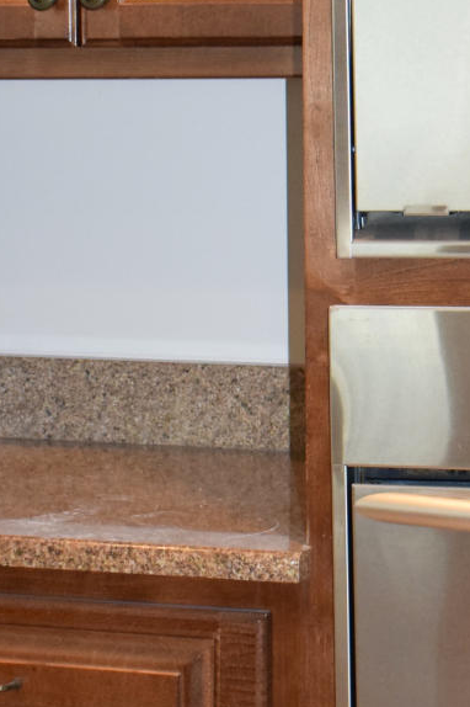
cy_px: 308
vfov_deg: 15.1
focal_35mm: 136
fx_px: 2666
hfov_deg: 10.0
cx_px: 412
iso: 1250
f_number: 3.8
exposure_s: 1/60
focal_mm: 26
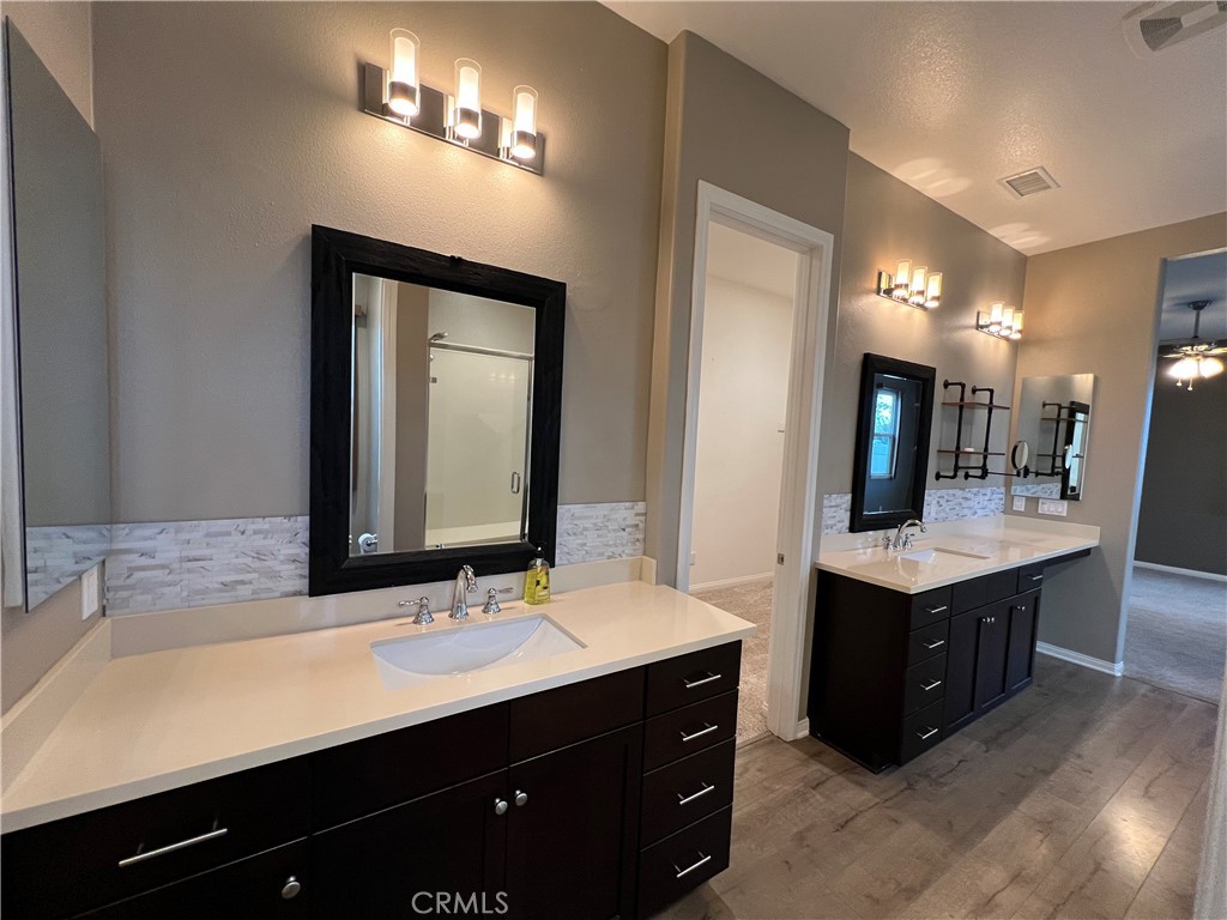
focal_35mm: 13
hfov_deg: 106.2
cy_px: 460
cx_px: 614
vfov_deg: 89.9
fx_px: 461
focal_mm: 1.57
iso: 250
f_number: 1.8
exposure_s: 1/60
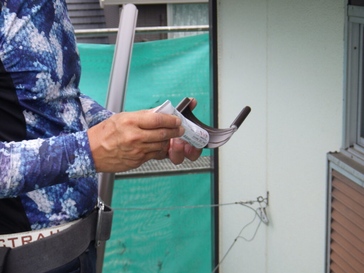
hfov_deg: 25.3
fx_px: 810
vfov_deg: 19.1
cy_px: 136
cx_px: 182
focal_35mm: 77
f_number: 4.8
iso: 125
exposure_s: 1/320
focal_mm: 13.7
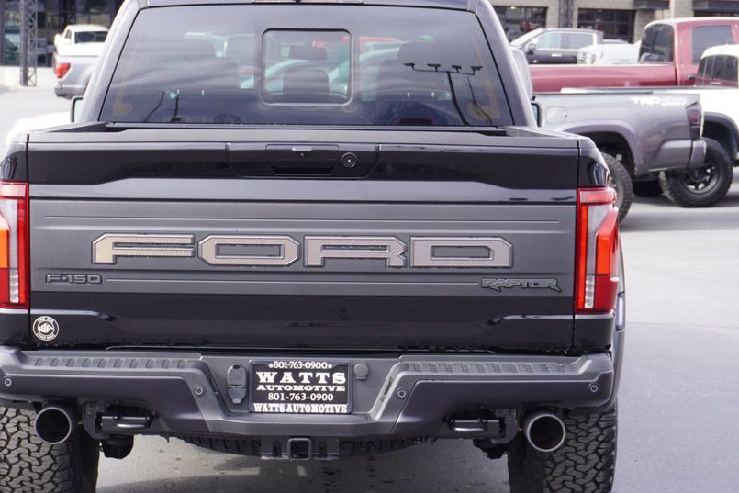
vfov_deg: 16.3
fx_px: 1725
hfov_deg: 24.1
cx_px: 296
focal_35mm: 84
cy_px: 262
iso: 100
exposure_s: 1/80
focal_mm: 44
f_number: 5.6
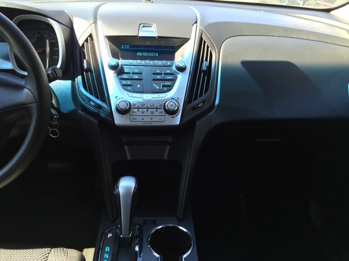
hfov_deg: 61.7
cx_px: 174
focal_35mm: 29
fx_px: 292
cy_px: 130
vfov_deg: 48.2
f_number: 2.2
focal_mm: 4.15
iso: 50
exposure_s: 1/120
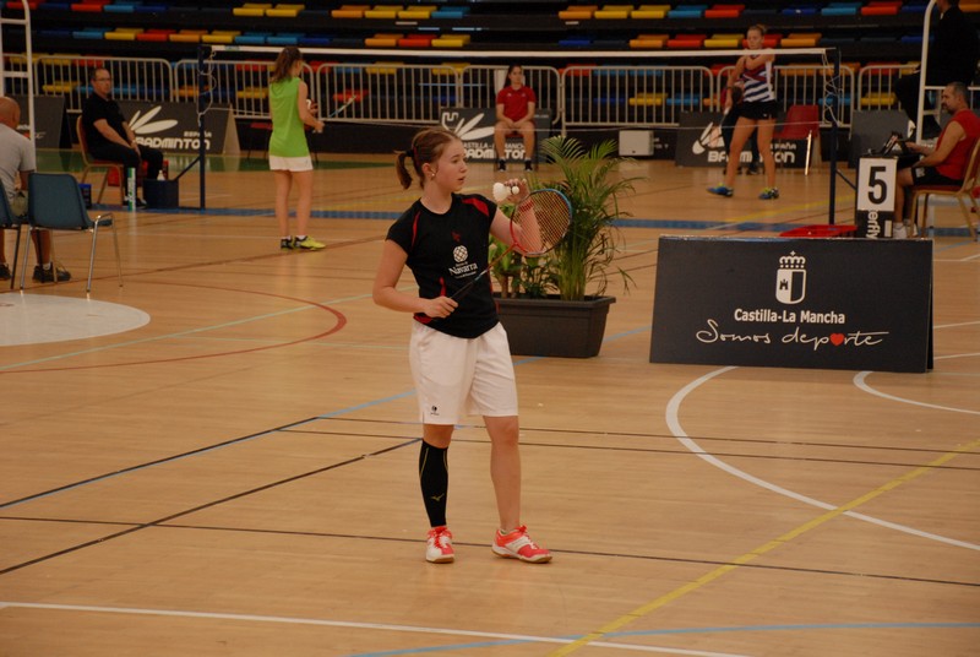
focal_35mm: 112
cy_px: 328
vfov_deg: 12.2
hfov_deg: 18.2
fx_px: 3067
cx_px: 490
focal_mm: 75
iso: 800
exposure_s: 1/125
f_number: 5
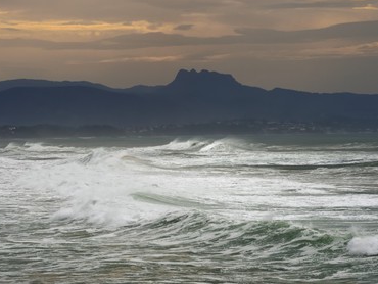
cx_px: 167
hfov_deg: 9.1
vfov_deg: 6.8
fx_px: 2382
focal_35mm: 218
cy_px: 142
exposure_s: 1/400
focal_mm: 200
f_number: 14
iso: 400
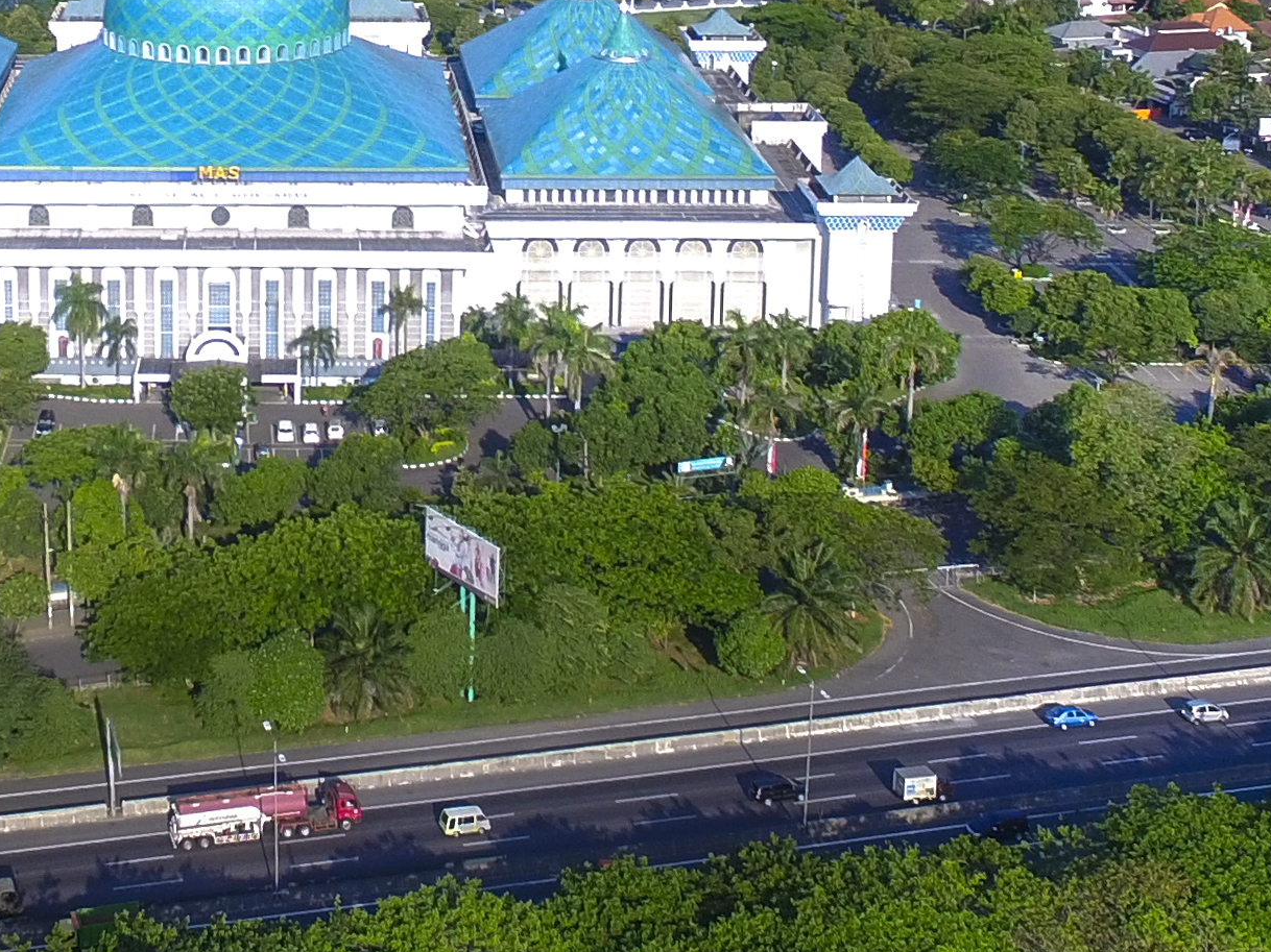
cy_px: -33
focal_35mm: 64
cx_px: 244
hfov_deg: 29.5
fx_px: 2349
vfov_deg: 22.0
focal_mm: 3.61
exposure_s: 1/530
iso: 100
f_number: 2.8
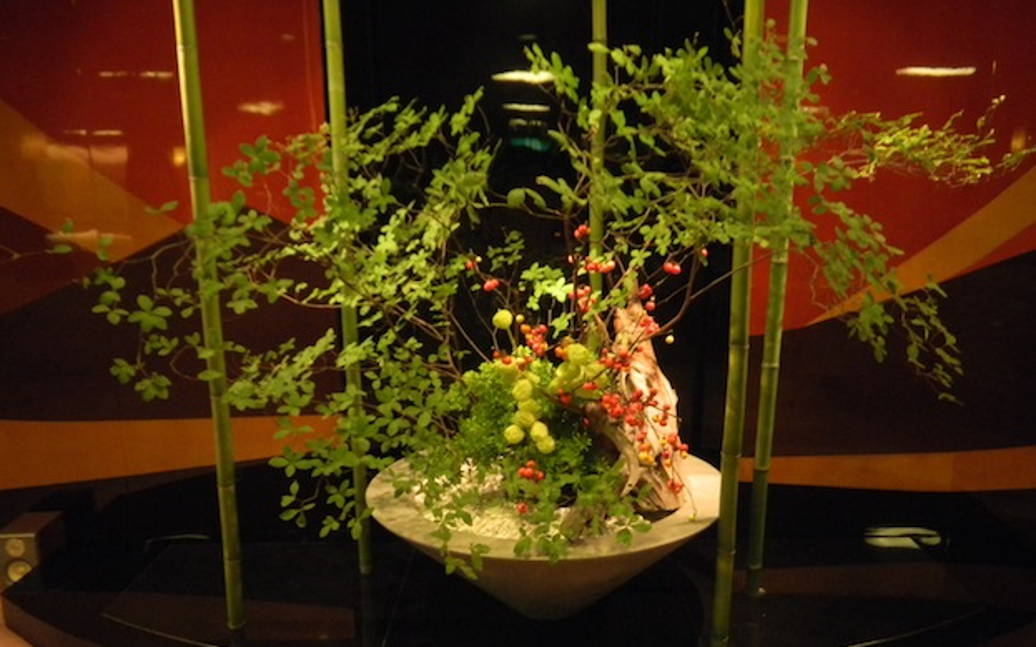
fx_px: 847
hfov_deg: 62.9
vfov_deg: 41.7
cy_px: 363
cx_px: 522
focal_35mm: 30
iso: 400
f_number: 3.9
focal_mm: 5
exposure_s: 1/12.5
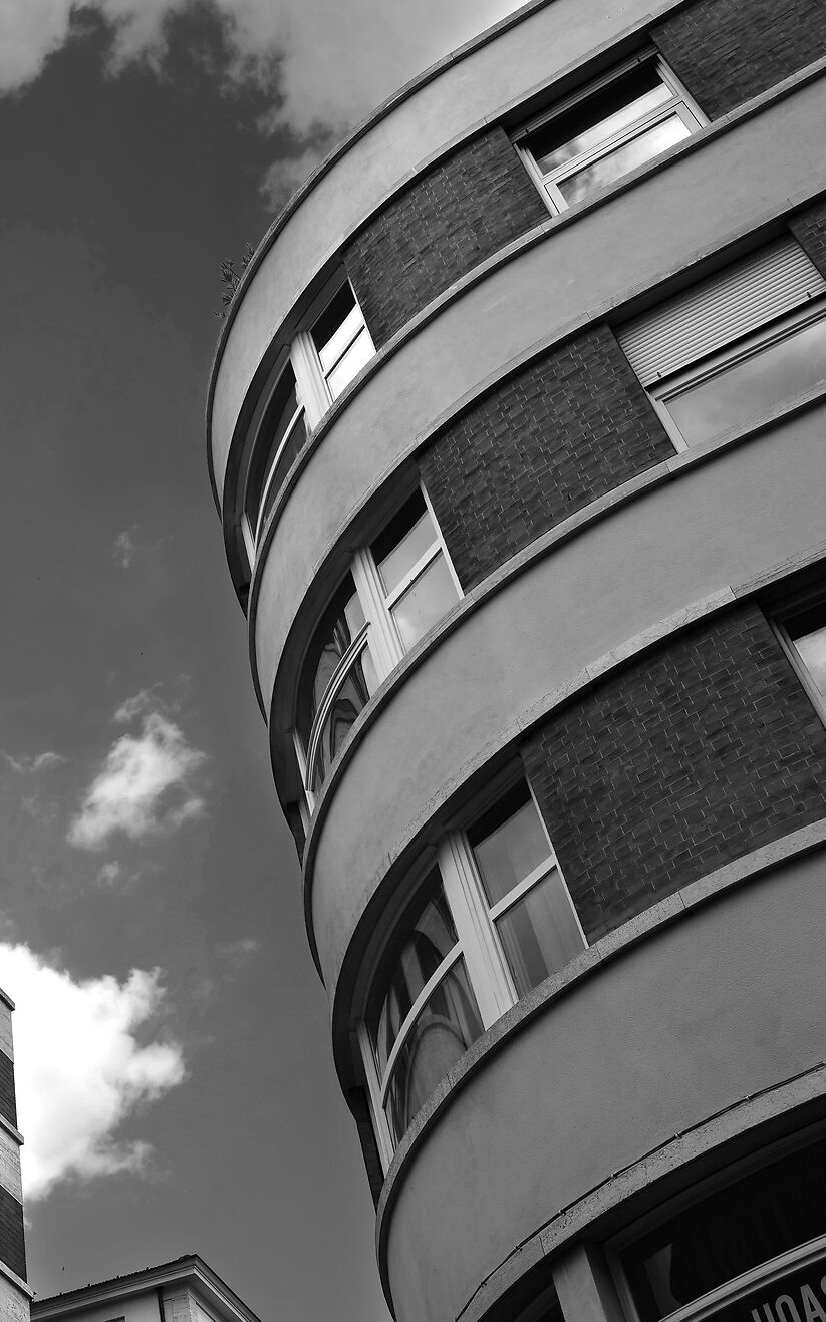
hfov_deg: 23.2
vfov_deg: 38.9
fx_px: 1874
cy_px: 656
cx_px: -113
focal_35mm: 52
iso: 100
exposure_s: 1/500
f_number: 7.1
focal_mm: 28
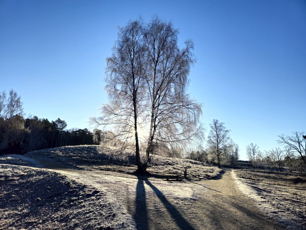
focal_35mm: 23
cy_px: 115
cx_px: 153
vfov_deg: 58.9
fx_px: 203
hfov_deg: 73.9
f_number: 1.8
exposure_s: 1/1894
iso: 25
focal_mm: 5.4
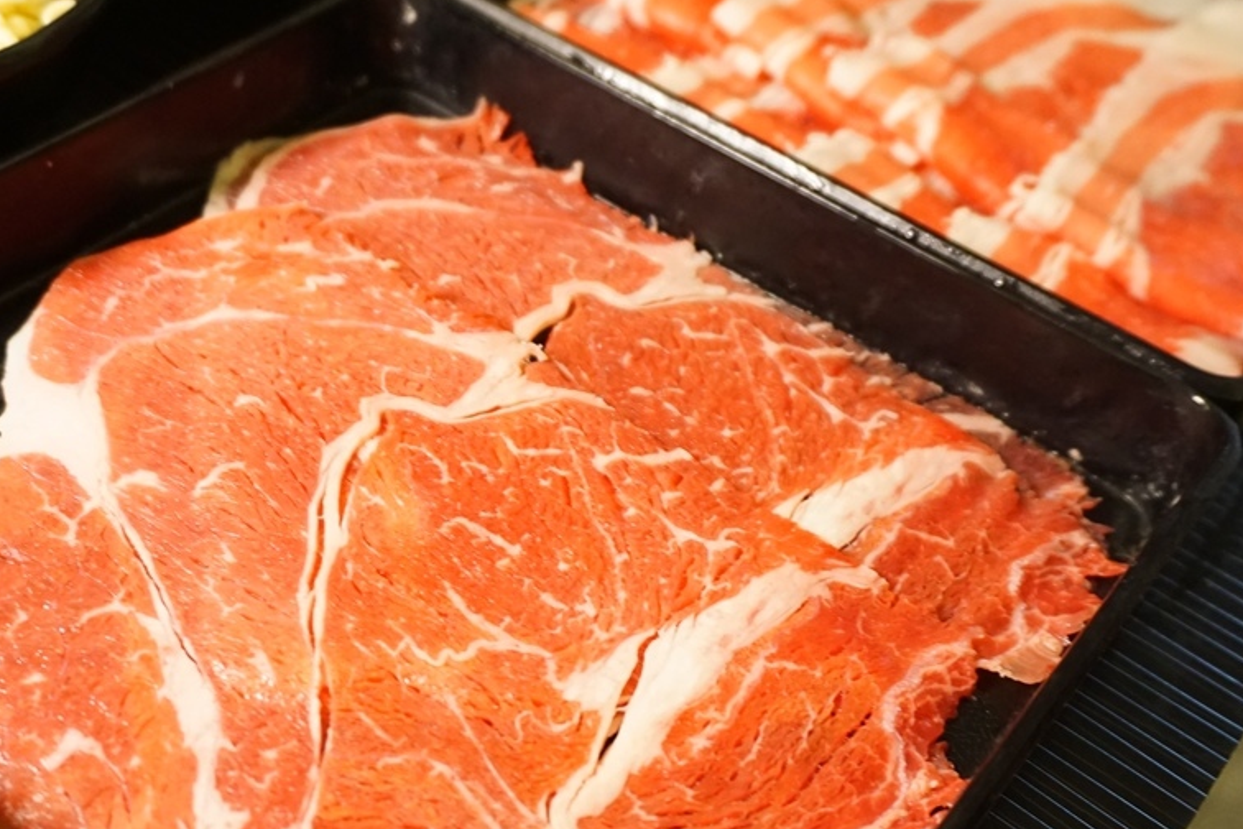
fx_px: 1473
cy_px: 524
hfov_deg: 45.6
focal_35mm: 43
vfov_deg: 31.3
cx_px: 526
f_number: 4
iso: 2000
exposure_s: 1/60
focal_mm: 21
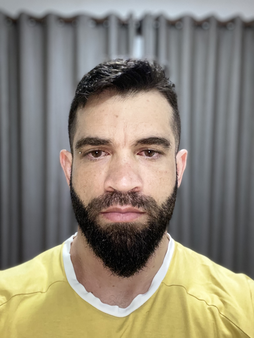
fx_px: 294
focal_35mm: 30
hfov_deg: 46.8
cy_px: 169
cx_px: 127
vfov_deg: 60.0
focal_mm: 2.71
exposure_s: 1/30
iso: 400
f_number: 2.2
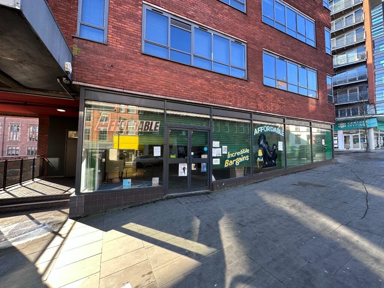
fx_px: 155
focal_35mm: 14
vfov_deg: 85.7
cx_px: 192
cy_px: 144
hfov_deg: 102.1
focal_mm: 2.22
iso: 64
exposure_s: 1/99
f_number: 2.2
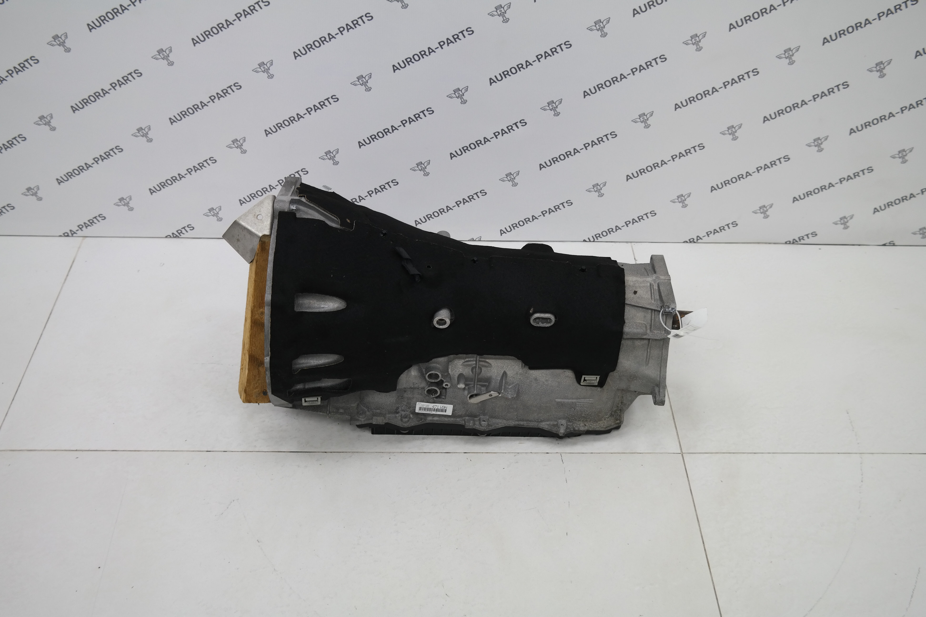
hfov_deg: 42.7
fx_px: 1183
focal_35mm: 46
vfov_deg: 29.2
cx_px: 463
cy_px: 308
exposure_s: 1/60
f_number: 4.5
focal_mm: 30
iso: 200
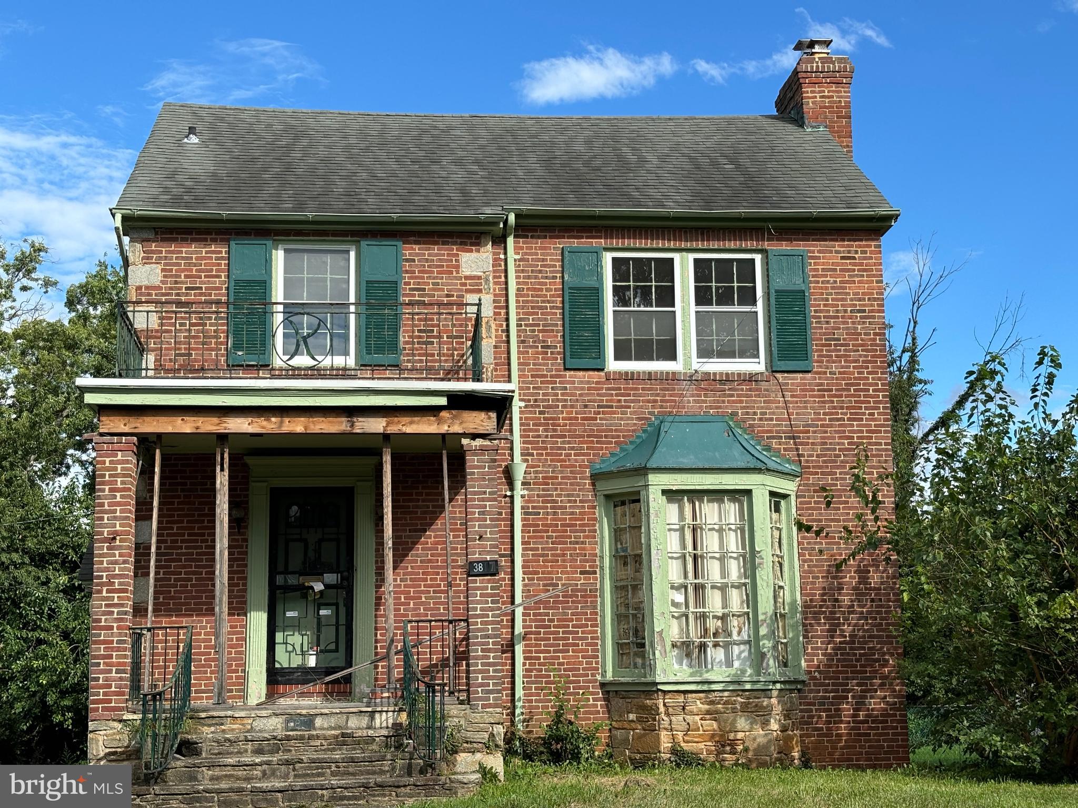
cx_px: 539
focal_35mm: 52
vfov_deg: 28.0
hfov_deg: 36.8
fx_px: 1619
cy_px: 404
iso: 40
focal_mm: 5.96
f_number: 1.6
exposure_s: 1/2024
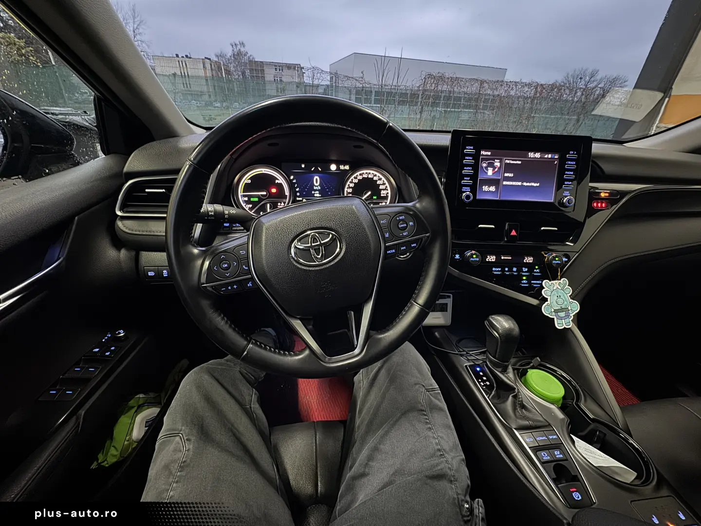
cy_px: 263
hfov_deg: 102.1
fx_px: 284
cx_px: 350
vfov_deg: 85.7
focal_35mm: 14
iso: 640
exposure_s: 1/12
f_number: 2.2
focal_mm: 2.22
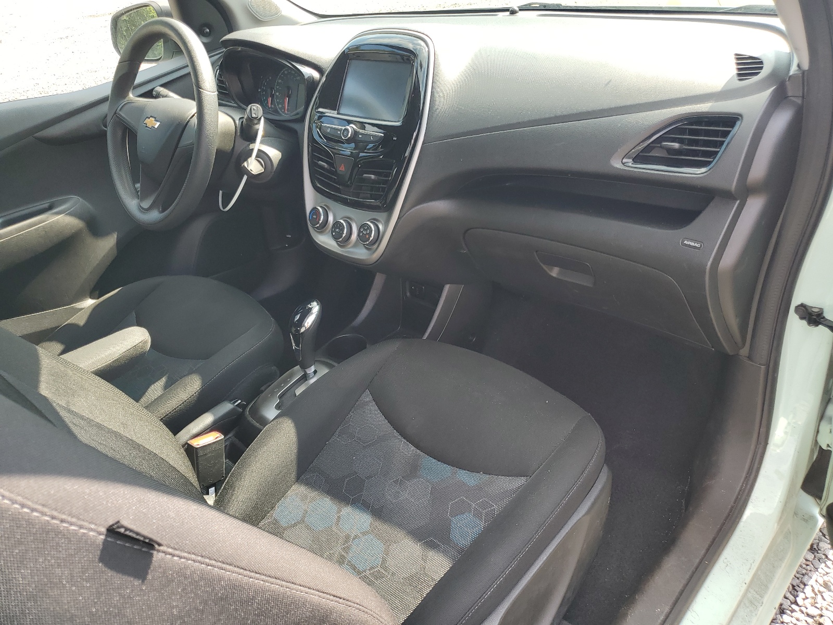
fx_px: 626
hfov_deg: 67.3
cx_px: 416
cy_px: 312
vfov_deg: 53.1
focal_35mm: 26
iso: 50
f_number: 1.5
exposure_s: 1/294
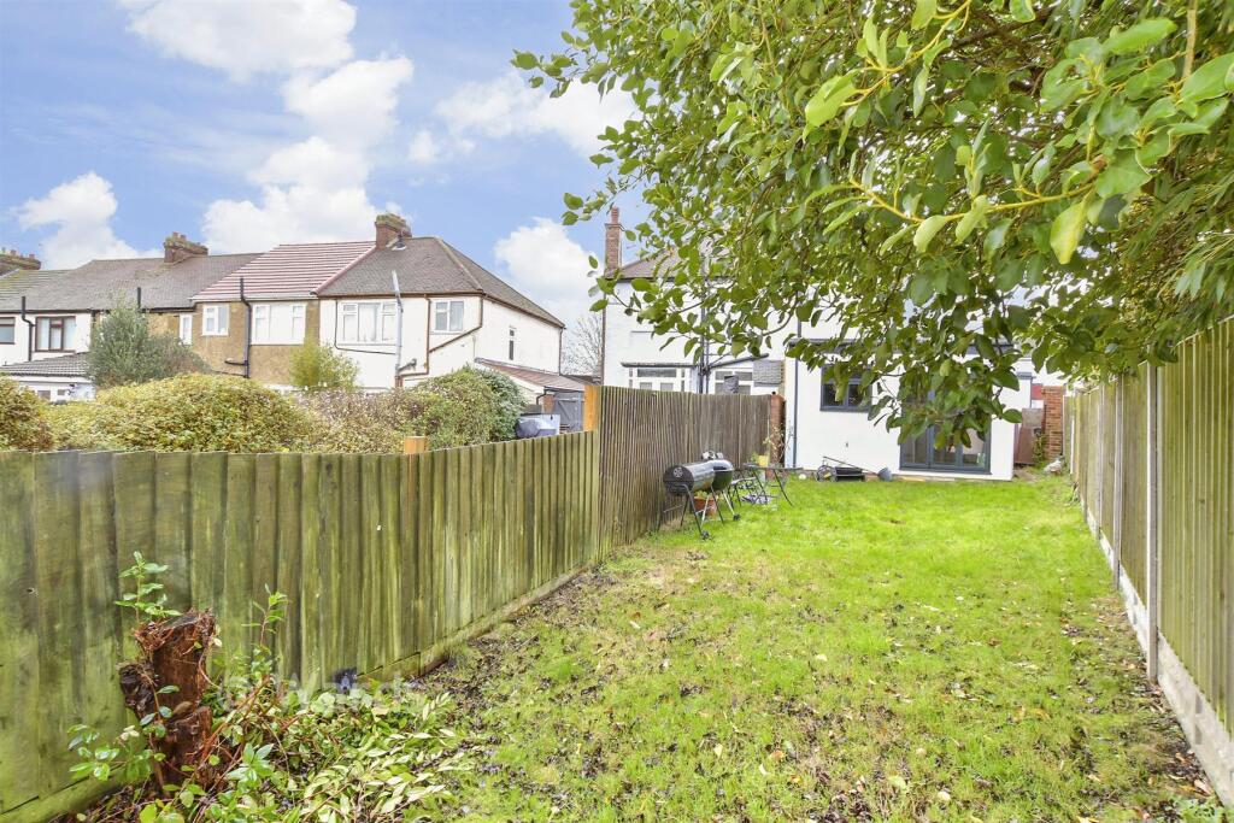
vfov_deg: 77.3
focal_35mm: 15
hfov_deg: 100.4
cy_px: 412
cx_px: 617
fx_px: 514
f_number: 8
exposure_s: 1/6
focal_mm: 10
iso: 250
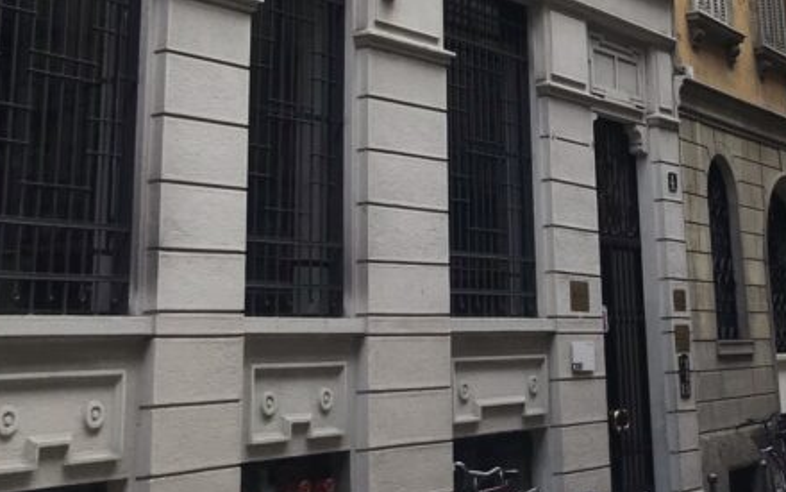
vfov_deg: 17.8
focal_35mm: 69
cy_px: -116
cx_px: 579
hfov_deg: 29.4
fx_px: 1478
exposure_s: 1/613
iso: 20
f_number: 1.8
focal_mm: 3.99
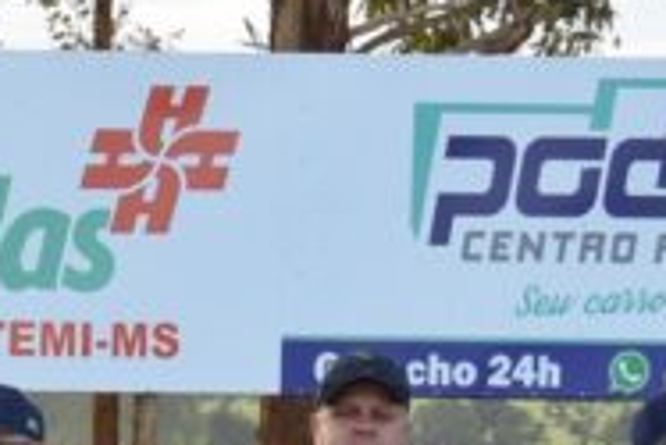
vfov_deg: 5.3
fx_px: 4716
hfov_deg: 7.9
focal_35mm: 255
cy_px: 719
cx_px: -442
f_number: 5.6
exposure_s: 1/125
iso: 220
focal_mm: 31
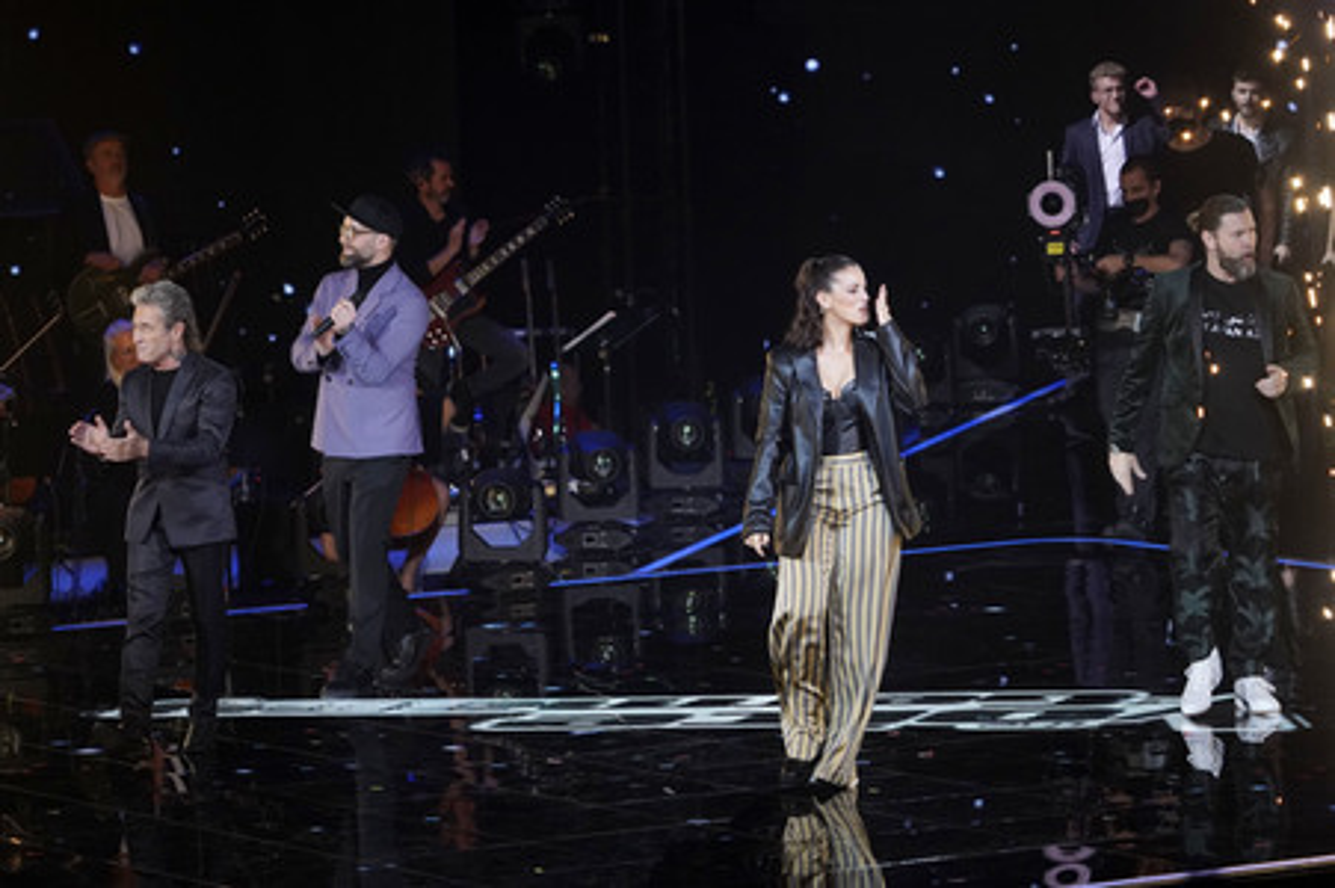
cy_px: 444
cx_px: 668
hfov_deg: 10.3
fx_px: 7411
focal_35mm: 200
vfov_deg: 6.9
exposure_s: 1/160
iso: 4000
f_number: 5.6
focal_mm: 200
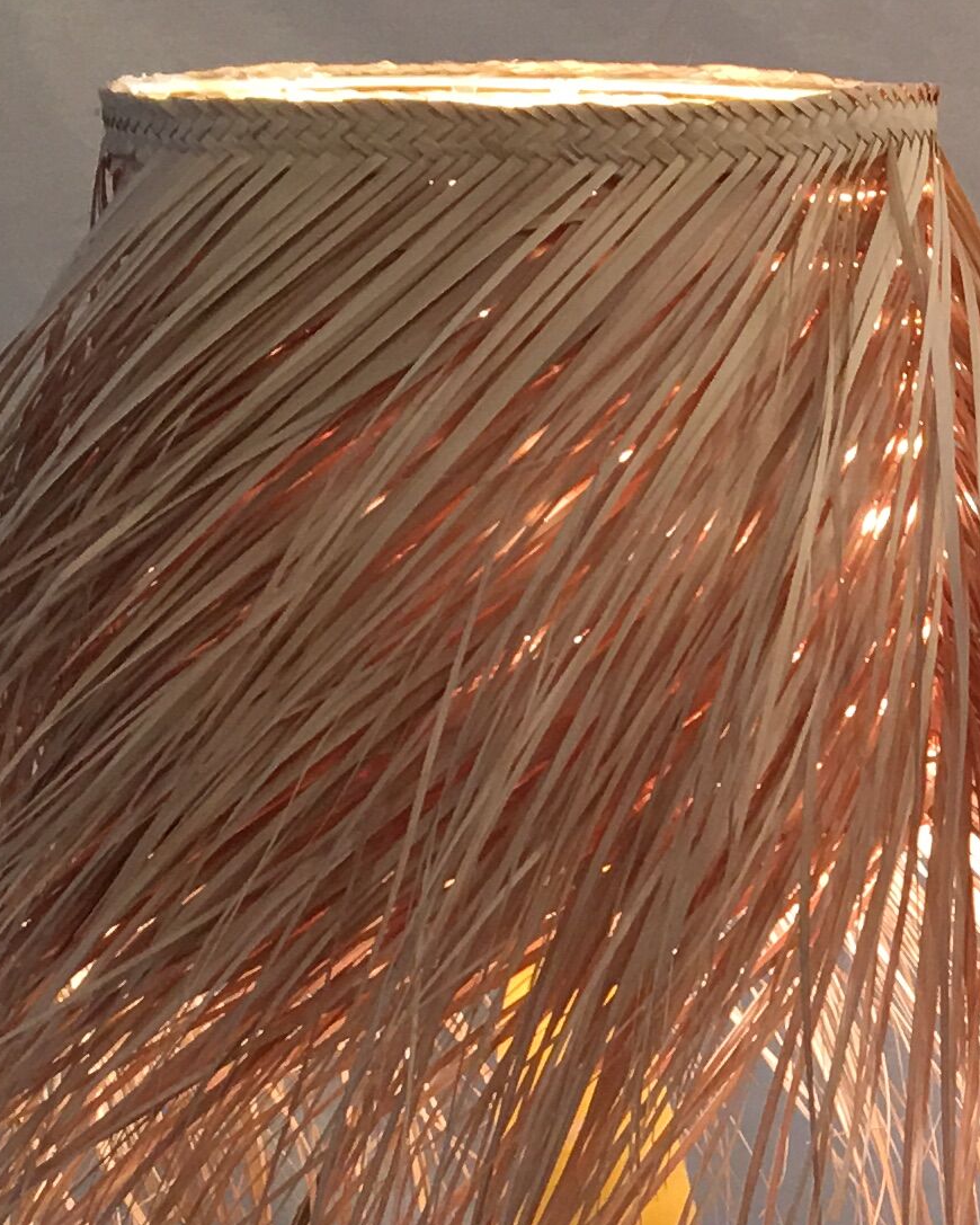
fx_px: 3806
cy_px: 1213
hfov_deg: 13.9
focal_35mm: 105
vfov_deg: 17.9
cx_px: 1415
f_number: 2.2
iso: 32
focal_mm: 4.15
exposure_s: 1/17
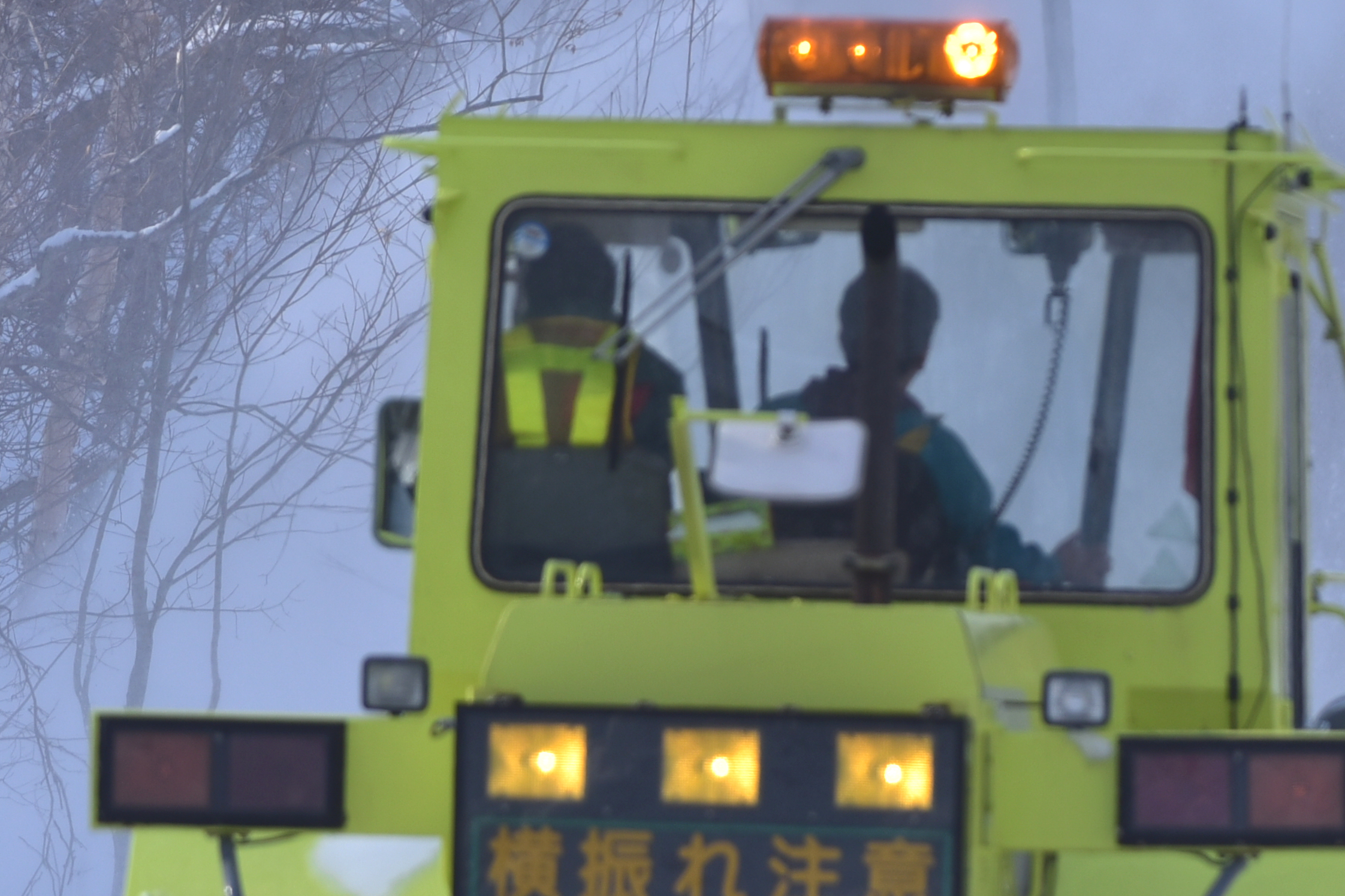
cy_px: 821
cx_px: 1790
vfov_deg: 2.3
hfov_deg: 3.5
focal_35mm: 590
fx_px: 22041
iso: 100
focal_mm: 220
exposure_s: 1/800
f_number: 5.6
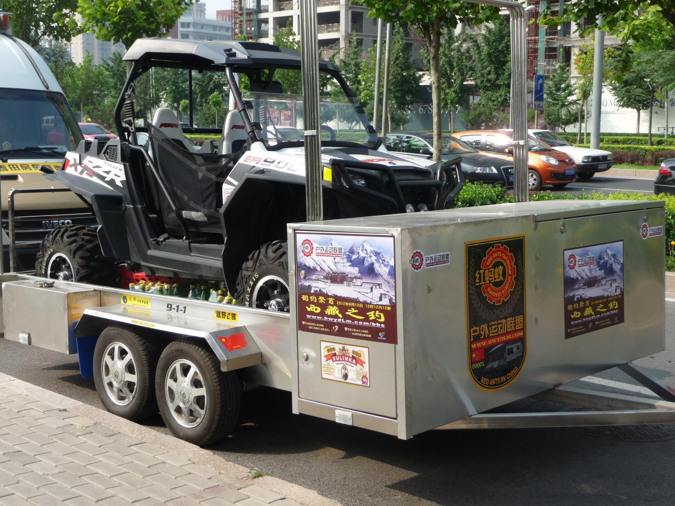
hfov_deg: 38.2
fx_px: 975
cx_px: 338
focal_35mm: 50
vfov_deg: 29.1
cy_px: 253
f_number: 4.2
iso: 100
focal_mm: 8.5
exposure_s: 1/320
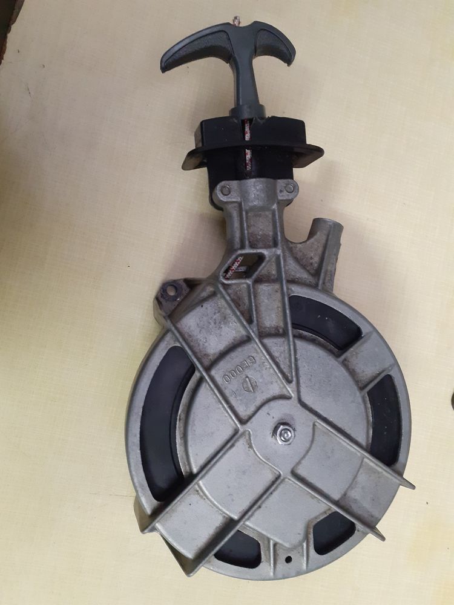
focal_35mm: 27
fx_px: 472
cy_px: 302
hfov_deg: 51.4
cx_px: 227
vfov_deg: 65.3
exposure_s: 1/25
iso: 320
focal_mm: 3.6
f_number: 1.9
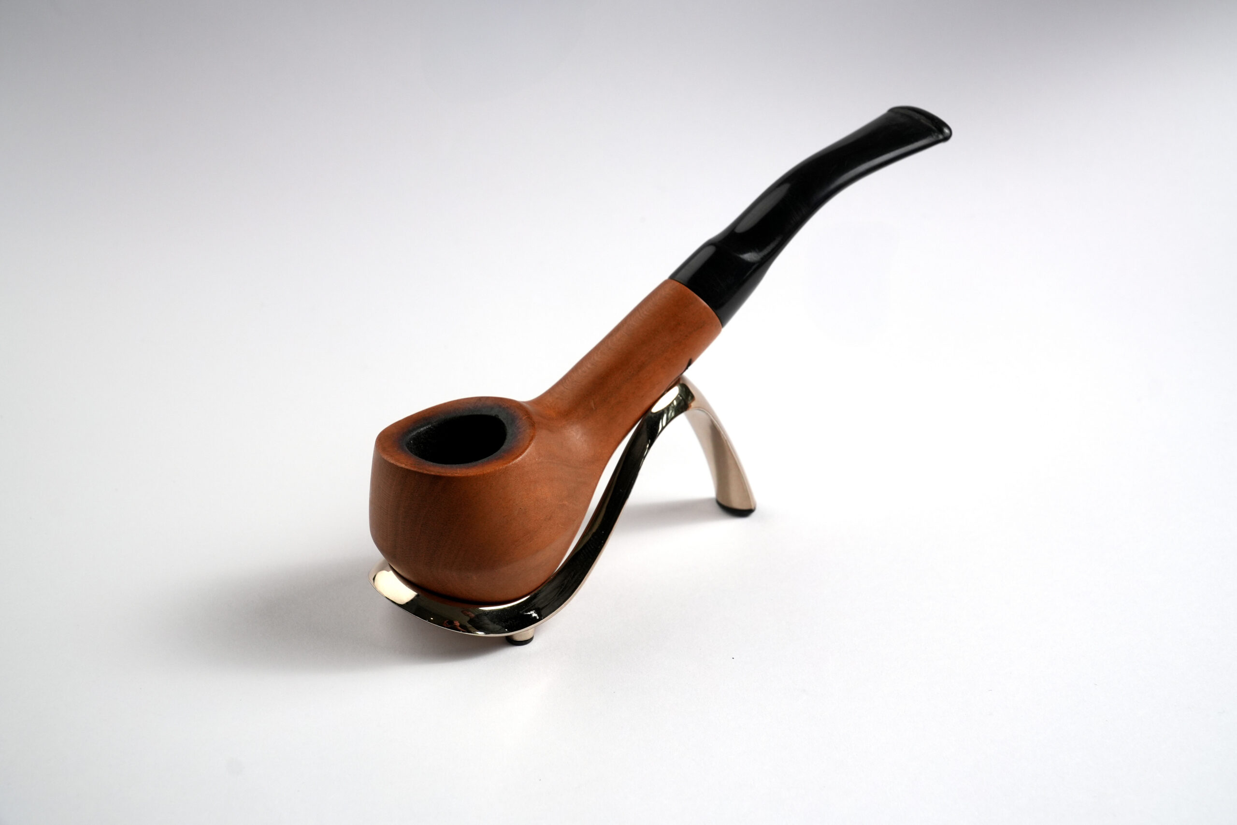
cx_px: 618
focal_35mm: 64
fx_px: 2216
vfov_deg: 21.1
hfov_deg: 31.2
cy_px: 412
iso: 200
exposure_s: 1/200
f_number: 10
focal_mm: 43
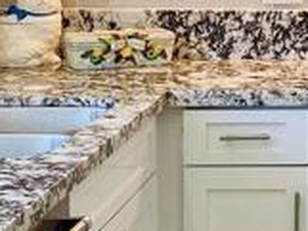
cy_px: -17
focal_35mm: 165
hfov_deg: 11.4
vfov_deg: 8.9
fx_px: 1469
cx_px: 473
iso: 32
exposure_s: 1/140
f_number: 1.8
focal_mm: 4.25
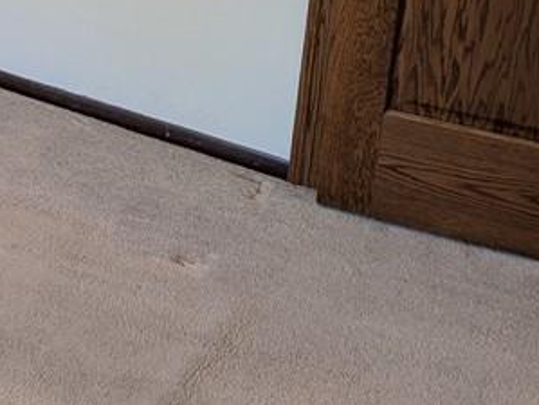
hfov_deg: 20.1
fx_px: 1278
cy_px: -221
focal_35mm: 82
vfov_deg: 16.3
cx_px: -295
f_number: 1.68
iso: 105
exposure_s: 1/24
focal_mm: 6.9
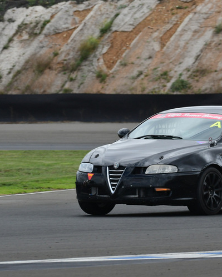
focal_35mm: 610
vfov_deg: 3.2
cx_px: 199
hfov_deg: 2.5
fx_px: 5011
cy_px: 134
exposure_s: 1/640
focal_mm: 270
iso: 500
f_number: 10
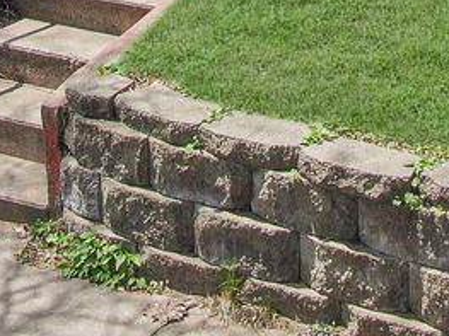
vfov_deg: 11.3
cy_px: -372
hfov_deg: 16.7
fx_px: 1517
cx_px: 340
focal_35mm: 117
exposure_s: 1/800
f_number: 2.8
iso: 100
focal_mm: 4.39
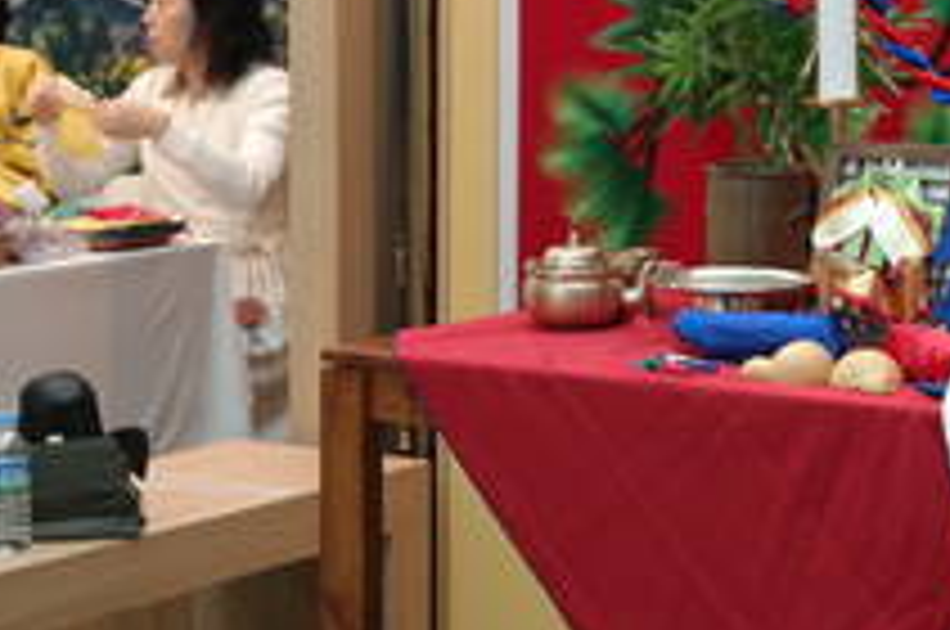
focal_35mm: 135
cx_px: 1085
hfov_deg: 14.8
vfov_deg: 10.1
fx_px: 3557
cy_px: 43
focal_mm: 32
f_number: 4.5
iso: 400
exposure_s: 1/60
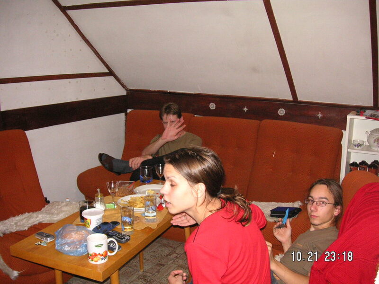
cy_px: 142
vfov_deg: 38.7
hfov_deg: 50.1
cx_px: 190
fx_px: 405
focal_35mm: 37
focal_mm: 6.1
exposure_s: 1/45
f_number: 2.8
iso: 160
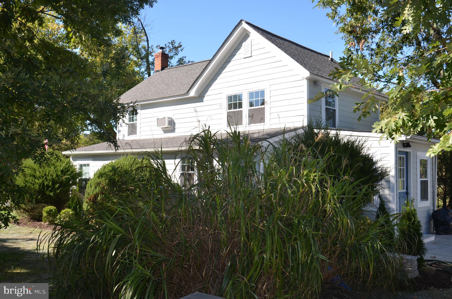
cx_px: 226
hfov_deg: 53.2
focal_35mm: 36
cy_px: 150
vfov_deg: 36.7
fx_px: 451
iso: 100
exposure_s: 1/250
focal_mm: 24
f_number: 5.6
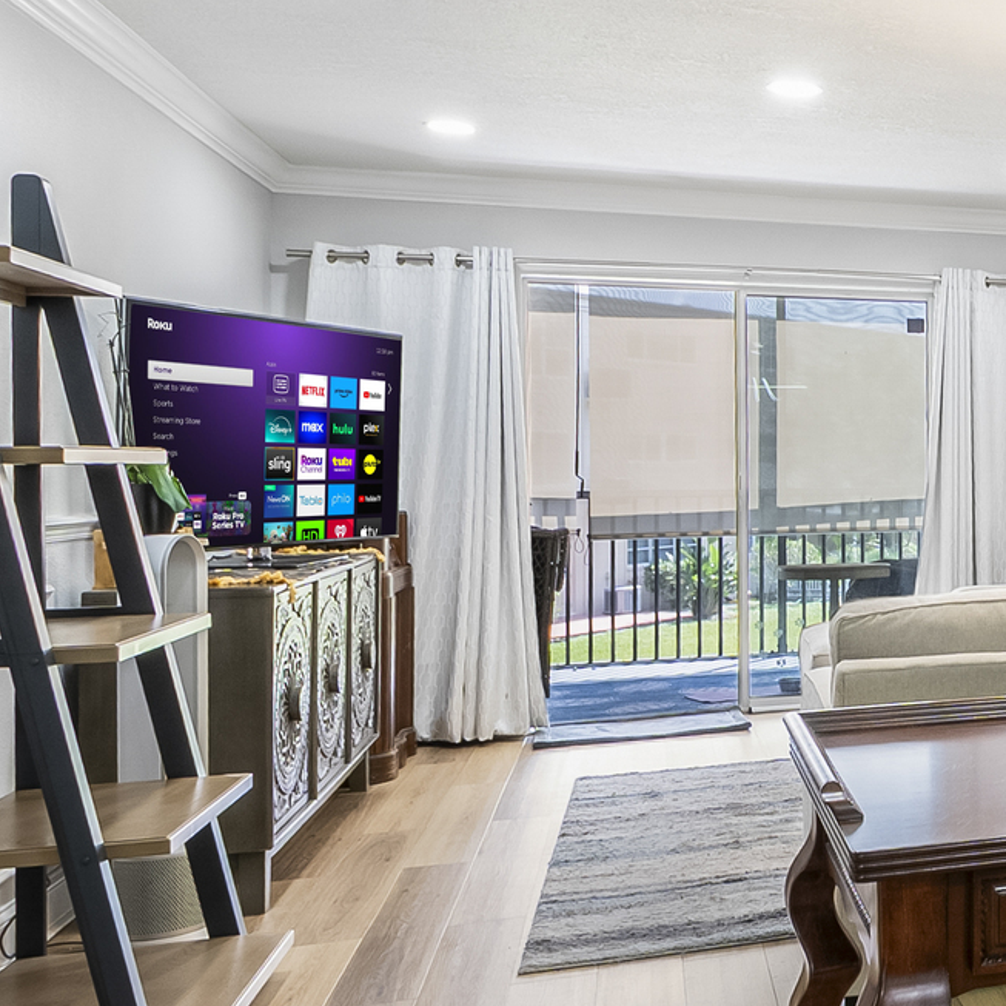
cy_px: 477
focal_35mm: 40
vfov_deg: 41.8
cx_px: 1365
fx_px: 1315
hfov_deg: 30.8
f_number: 7.1
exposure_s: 1/50
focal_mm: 10
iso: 100
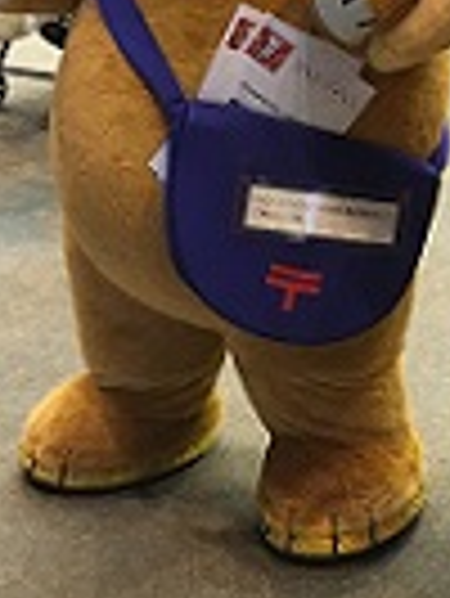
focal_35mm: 89
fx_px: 1540
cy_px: -92
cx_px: 511
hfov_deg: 16.1
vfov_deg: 20.7
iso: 160
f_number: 2.2
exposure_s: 1/30
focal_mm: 4.15
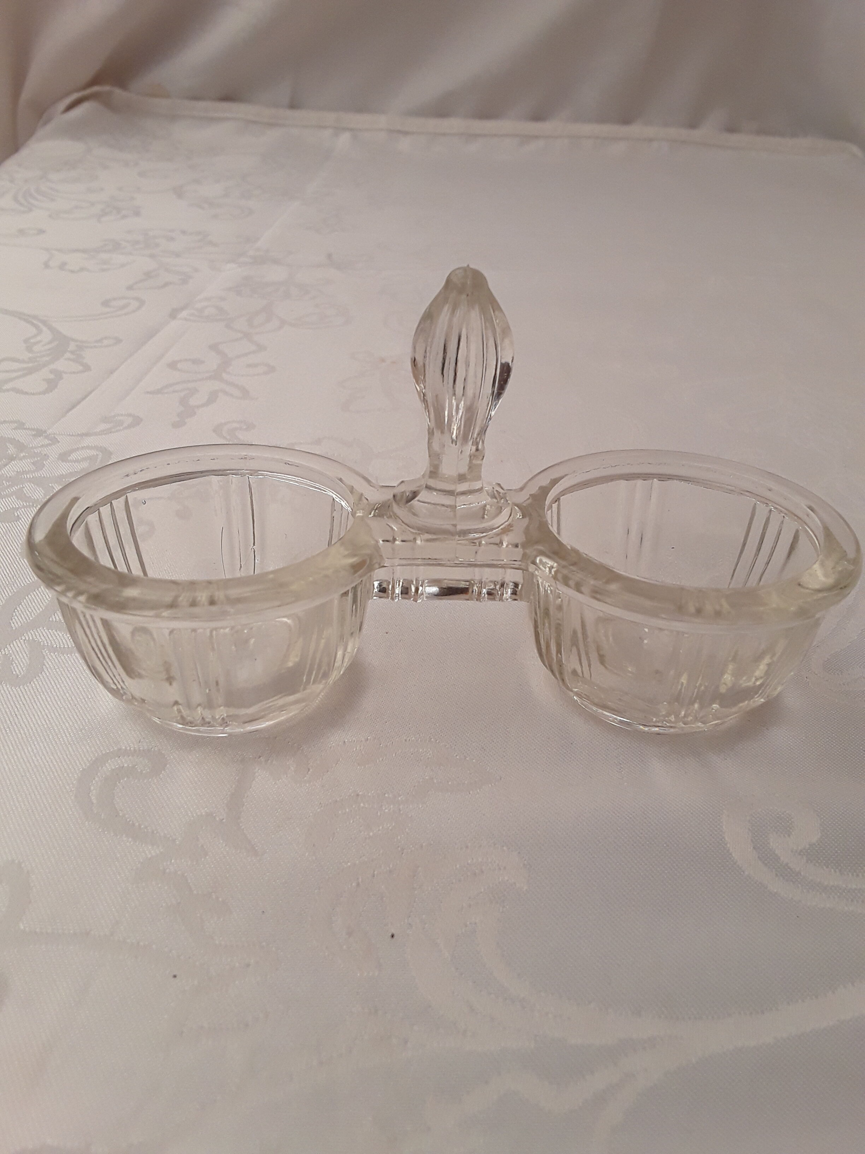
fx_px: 900
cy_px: 577
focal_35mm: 27
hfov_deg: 51.4
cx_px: 432
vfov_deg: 65.3
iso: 40
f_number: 1.9
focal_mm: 2.91
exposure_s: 1/156
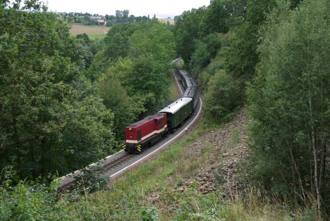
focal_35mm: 42
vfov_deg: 32.0
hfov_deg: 46.3
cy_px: 110
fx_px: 385
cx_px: 165
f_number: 4
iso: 100
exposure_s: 1/60
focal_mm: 28
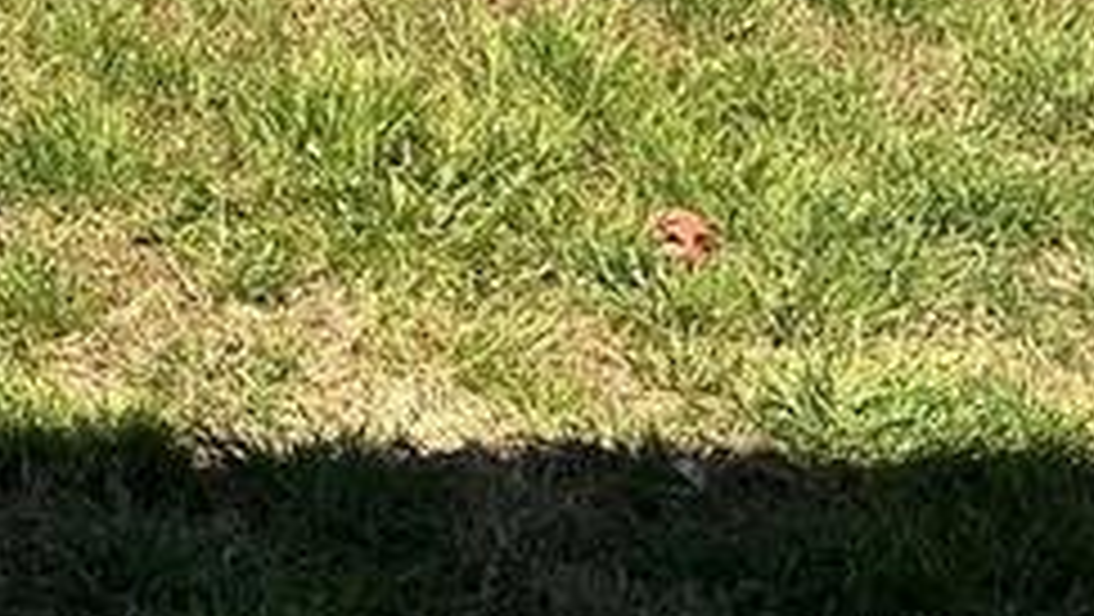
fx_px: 3860
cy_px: -647
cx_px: -882
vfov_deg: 8.6
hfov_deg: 14.2
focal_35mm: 133
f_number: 1.8
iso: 25
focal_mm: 3
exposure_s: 1/1786
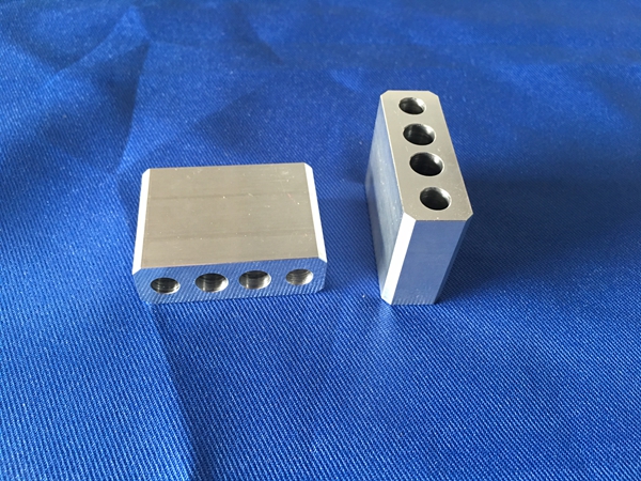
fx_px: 537
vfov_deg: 48.2
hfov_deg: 61.7
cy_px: 240
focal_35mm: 29
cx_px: 320
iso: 80
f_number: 2.2
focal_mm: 4.15
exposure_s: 1/17
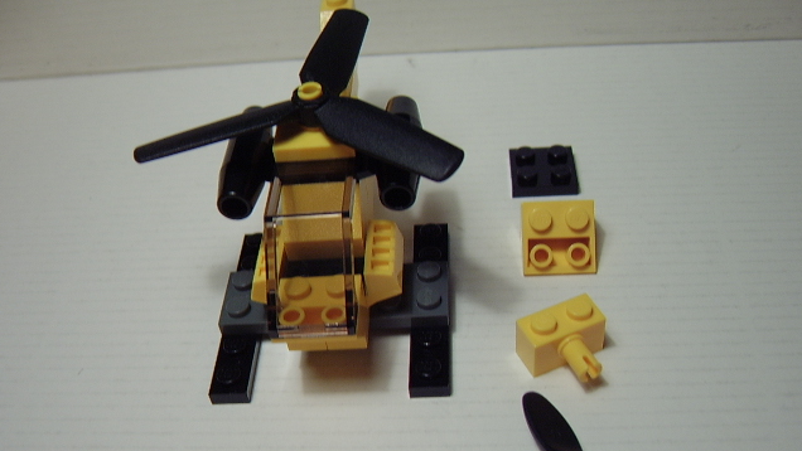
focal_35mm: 34
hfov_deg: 58.0
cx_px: 402
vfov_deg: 34.4
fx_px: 723
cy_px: 299
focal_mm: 8.13
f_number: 2.7
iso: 100
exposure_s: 1/54
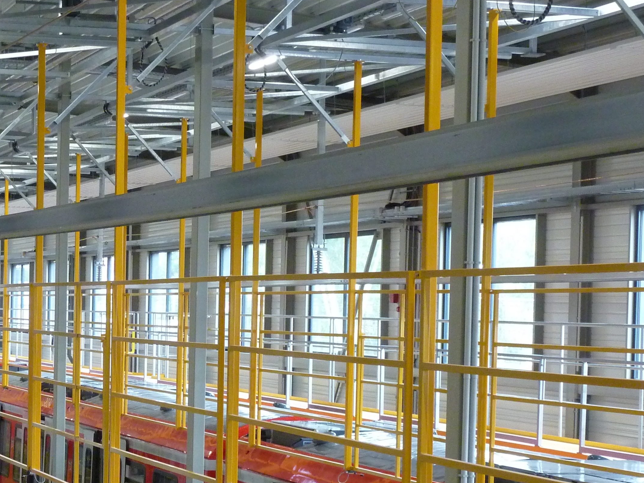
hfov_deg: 20.5
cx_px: 95
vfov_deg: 15.6
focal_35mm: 94
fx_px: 1749
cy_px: 404
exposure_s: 1/40
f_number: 3.9
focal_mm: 9.1
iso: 400
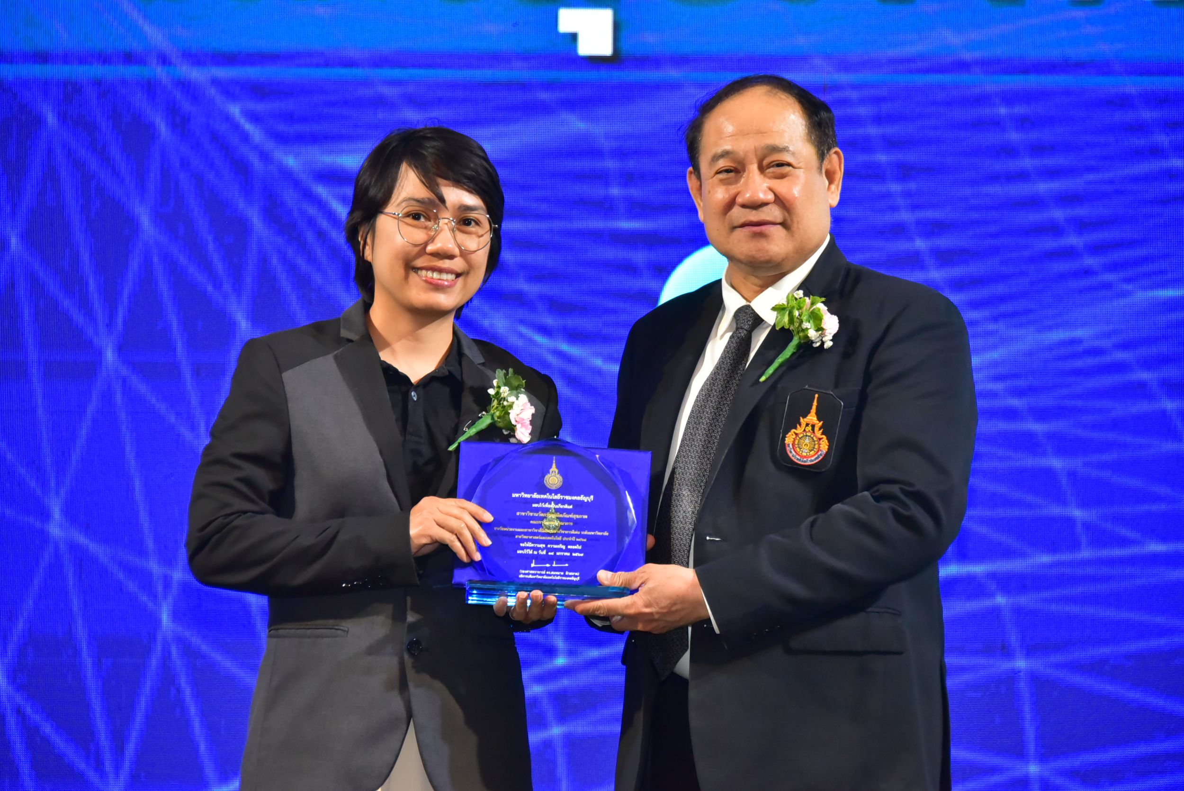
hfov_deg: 10.8
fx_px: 6251
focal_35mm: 190
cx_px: 592
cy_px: 396
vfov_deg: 7.2
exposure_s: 1/200
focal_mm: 190
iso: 6400
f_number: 6.3
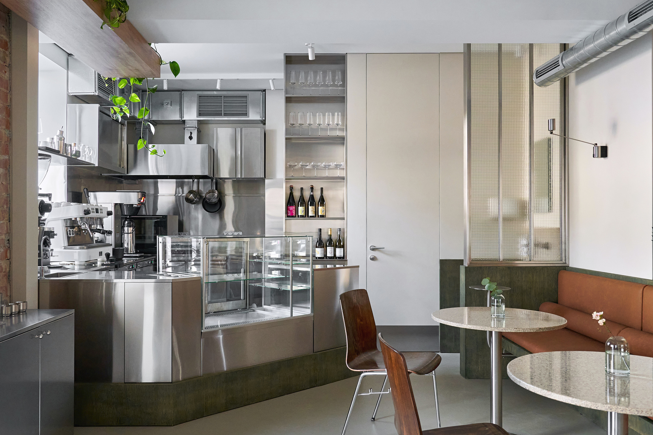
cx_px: 314
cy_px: 237
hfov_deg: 63.6
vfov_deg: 44.9
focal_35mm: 29
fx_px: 526
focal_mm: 24
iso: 1600
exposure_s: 1/60
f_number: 5
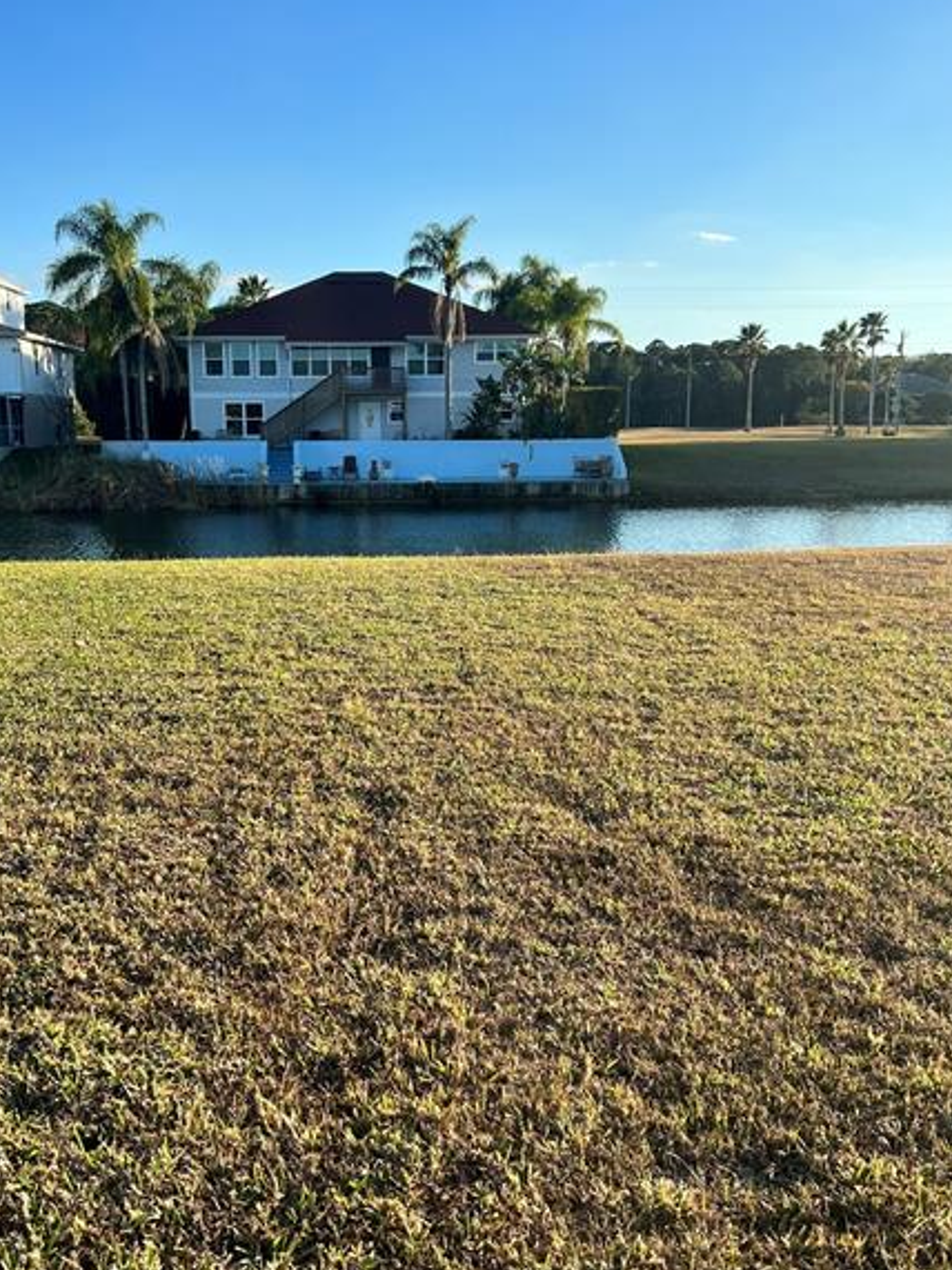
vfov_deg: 52.6
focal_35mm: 35
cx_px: 409
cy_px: 641
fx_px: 1284
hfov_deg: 40.6
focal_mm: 5.7
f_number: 1.5
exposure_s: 1/2513
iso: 50
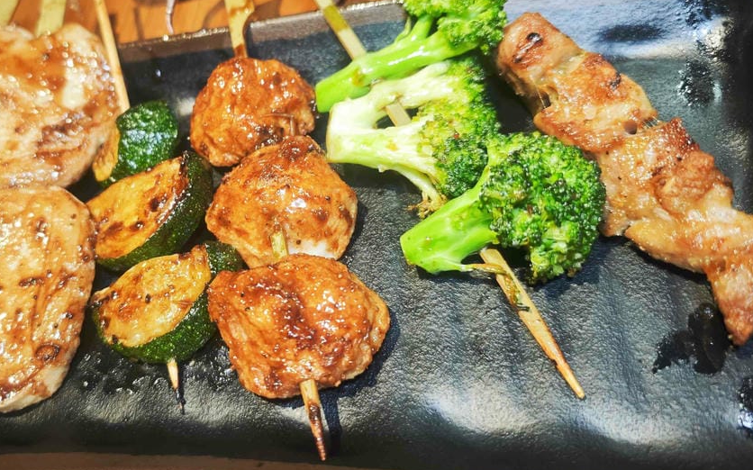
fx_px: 718
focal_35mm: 35
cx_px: 260
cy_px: 166
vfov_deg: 36.0
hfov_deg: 54.4
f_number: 2
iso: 1000
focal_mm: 8.72
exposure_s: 1/120
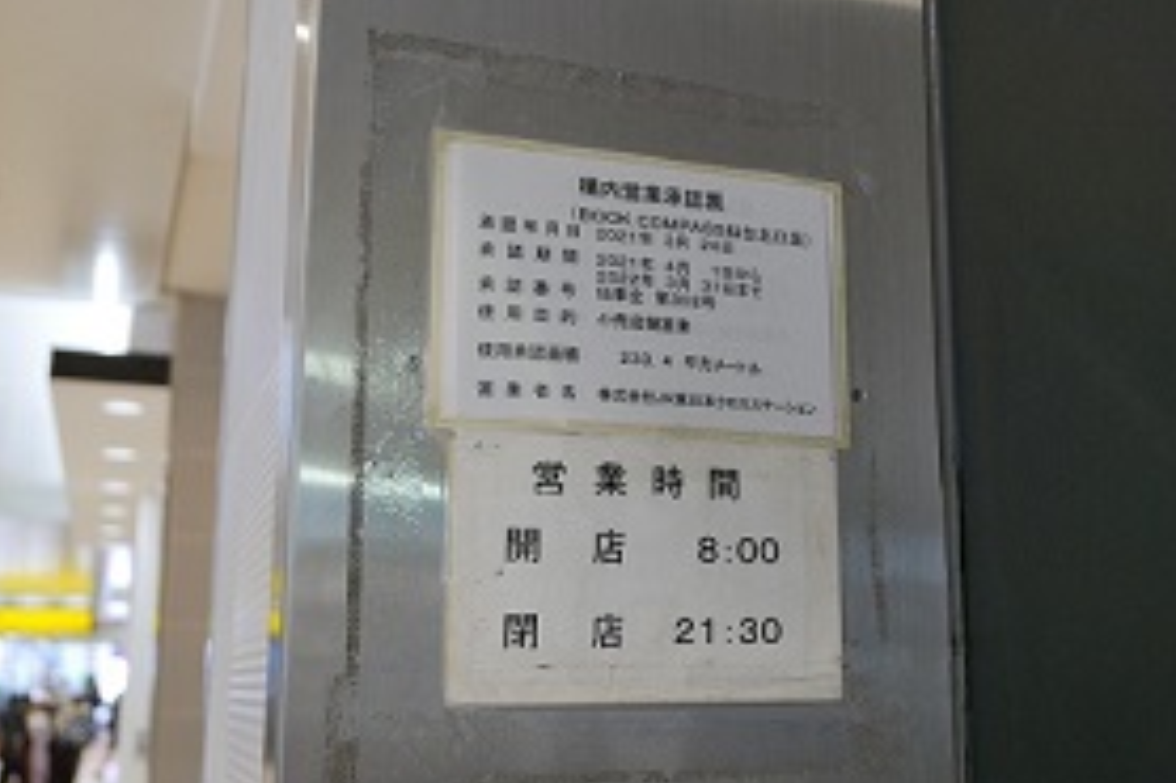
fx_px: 1502
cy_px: 423
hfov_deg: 42.3
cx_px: 770
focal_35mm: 46
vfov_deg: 29.2
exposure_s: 1/125
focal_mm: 14.4
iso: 400
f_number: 2.2
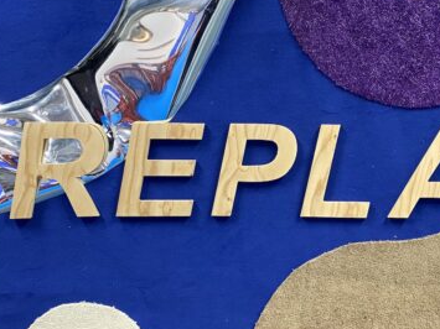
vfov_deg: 32.8
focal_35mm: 44
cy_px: 181
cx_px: 294
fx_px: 559
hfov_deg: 42.4
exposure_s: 1/50
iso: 320
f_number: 1.8
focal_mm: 4.25
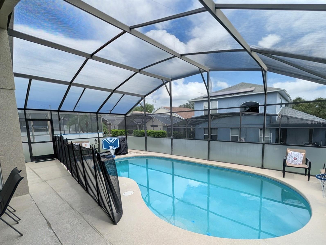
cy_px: 122
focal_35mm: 12
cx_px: 163
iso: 49
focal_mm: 2.02
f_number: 1.7
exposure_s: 1/1626
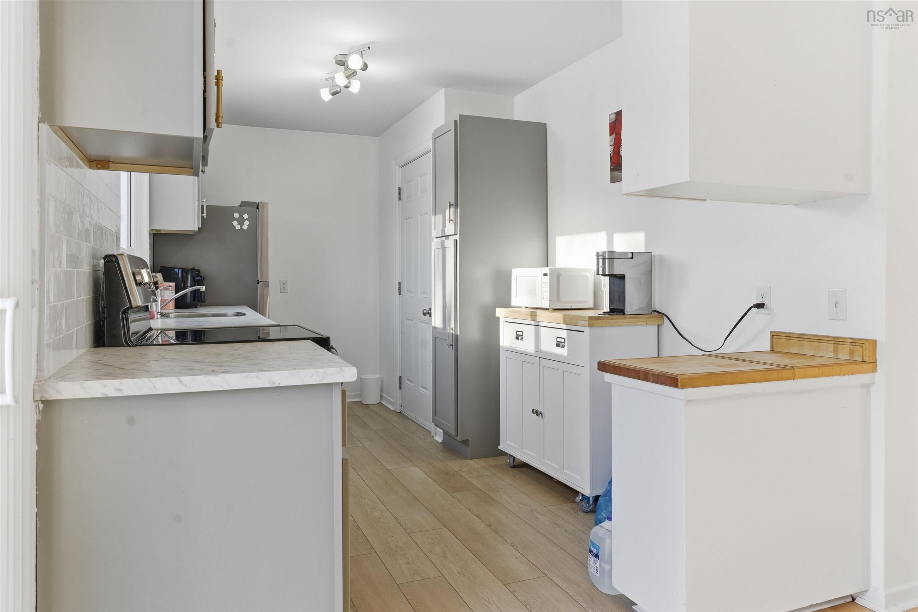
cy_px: 306
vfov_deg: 53.2
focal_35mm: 24
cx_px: 459
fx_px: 612
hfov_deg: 73.7
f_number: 9
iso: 100
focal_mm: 24
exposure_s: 1/250
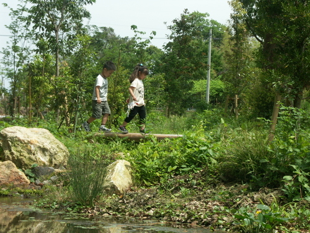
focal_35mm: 104
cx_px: 155
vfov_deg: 14.2
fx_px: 931
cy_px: 116
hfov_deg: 18.9
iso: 100
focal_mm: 26.7
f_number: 6.3
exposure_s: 1/400
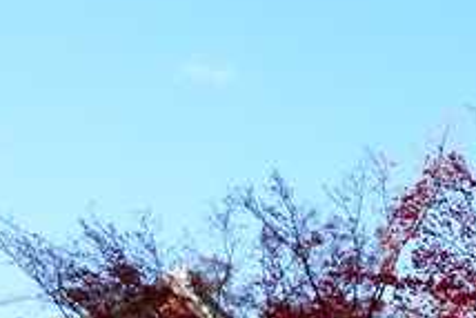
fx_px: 741
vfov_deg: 21.2
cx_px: 796
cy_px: 450
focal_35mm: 56
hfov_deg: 23.7
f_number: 8
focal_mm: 10
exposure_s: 1/125
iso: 100
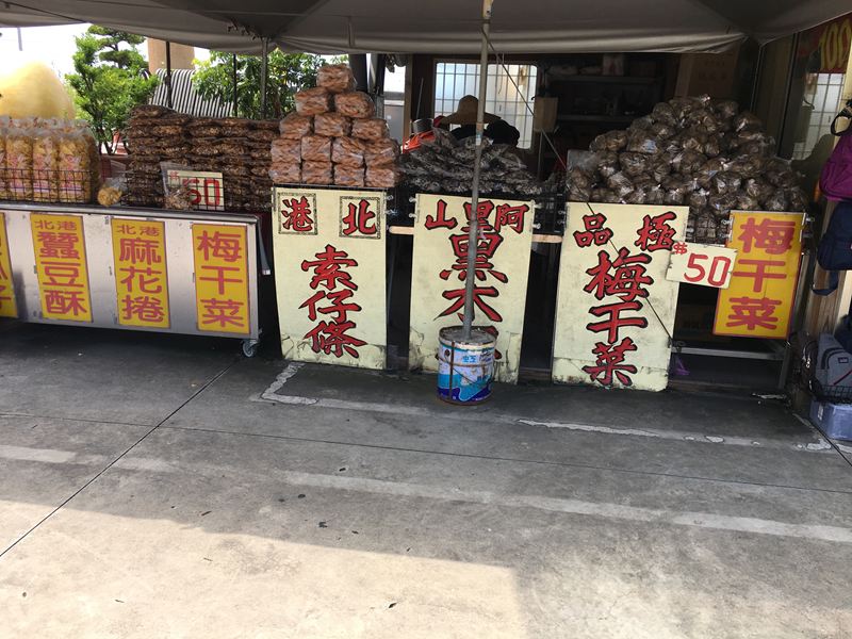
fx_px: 714
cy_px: 320
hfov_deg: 61.7
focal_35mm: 29
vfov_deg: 48.2
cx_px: 426
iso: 25
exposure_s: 1/425
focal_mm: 4.15
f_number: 2.2
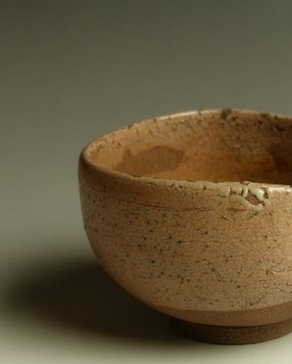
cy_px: 204
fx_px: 1273
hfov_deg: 13.0
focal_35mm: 118
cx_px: 253
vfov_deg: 16.3
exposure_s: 1/80
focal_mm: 12.5
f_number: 2.8
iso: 200
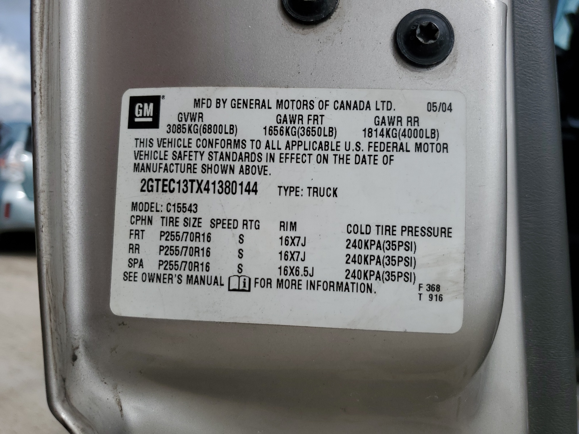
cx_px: 290
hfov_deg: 67.3
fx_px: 435
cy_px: 217
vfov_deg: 53.1
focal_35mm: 26
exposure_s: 1/10000
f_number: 1.5
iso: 50
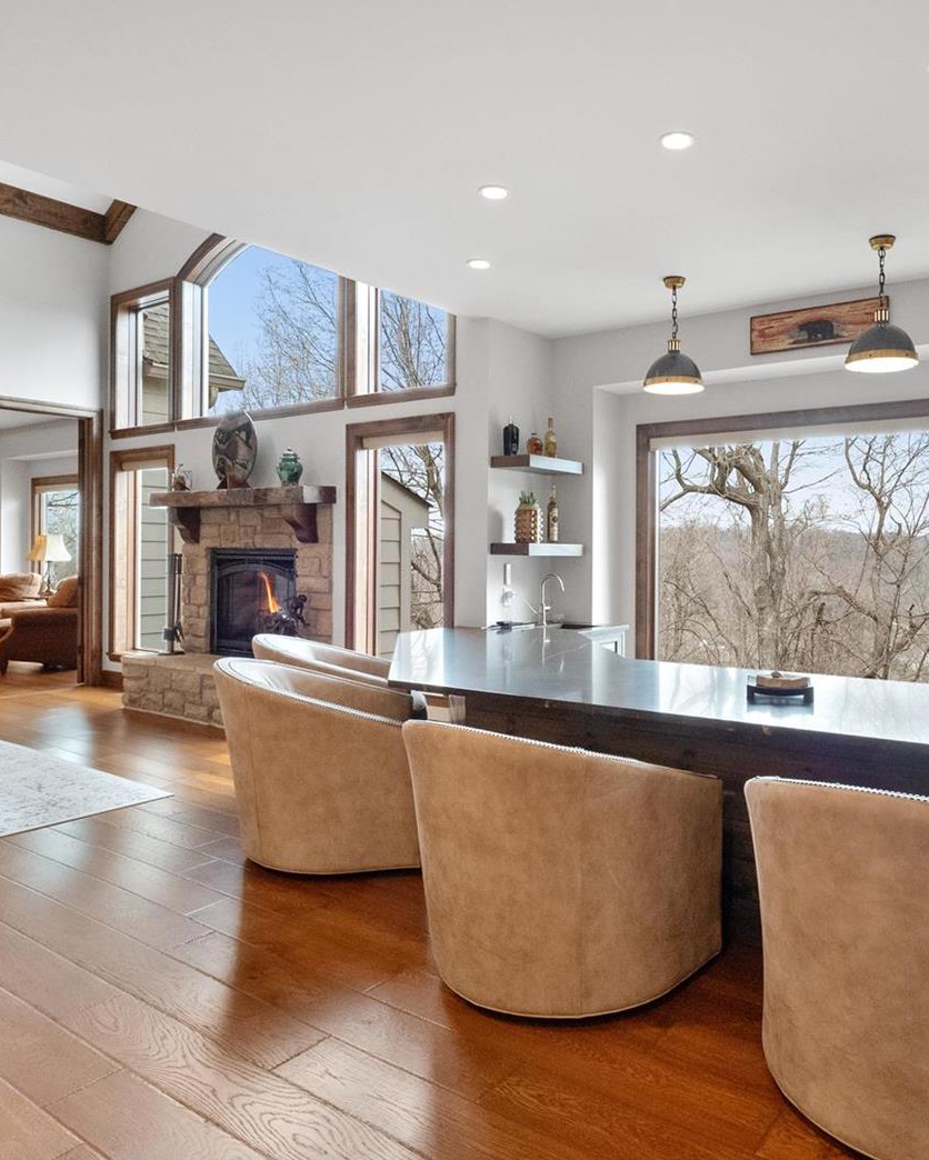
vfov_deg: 72.6
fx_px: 790
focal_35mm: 23
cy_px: 577
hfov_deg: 59.8
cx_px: 601
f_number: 8
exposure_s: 1/20
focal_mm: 8
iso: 400
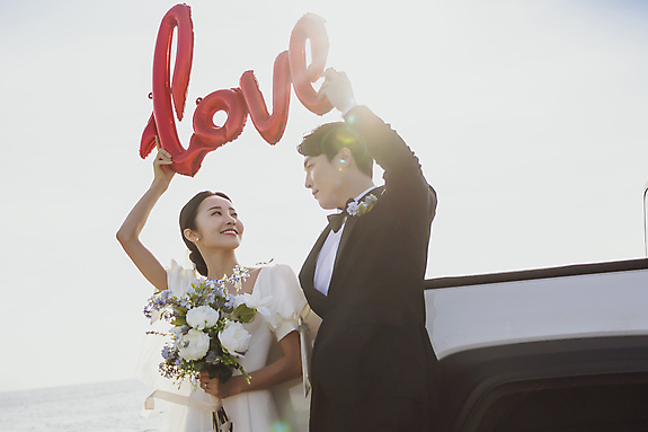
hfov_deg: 40.7
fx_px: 873
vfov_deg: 27.8
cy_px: 220
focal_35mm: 49
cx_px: 330
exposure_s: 1/5000
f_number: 2.8
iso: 160
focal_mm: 31
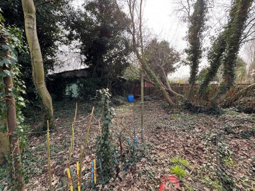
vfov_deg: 85.7
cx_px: 128
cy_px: 96
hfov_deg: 102.1
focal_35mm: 14
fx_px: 103
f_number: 2.2
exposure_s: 1/179
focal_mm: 2.22
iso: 40
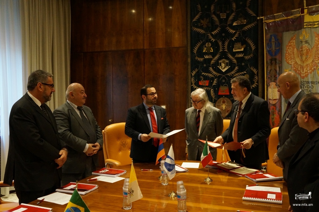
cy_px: 106
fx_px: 319
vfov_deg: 36.8
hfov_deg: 53.2
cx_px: 160
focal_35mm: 36
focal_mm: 24
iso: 3200
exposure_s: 1/100
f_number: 4
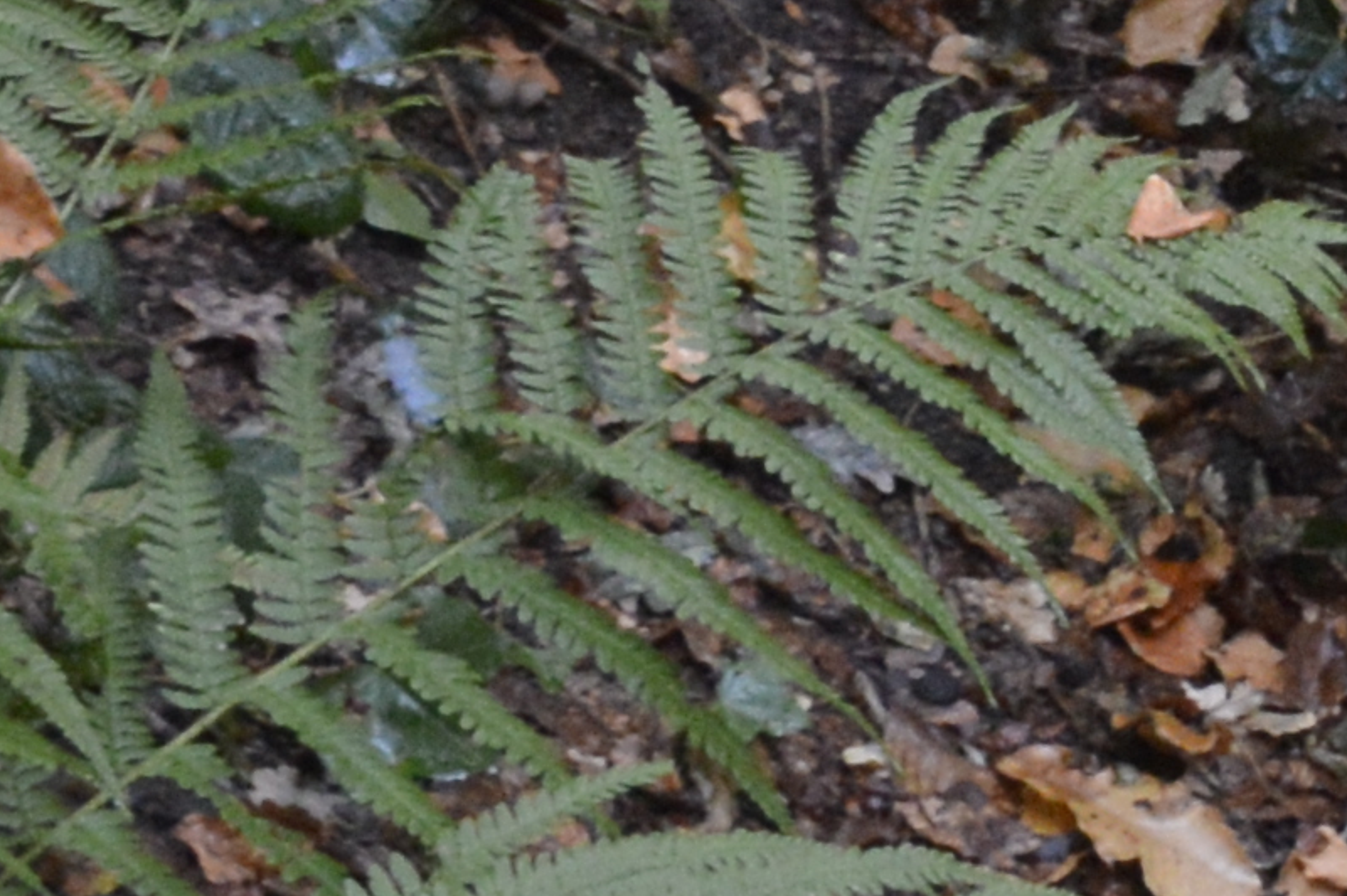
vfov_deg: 6.3
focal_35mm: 203
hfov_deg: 9.5
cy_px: -1549
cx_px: 2603
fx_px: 7589
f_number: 4
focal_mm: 18
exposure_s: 1/80
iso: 800
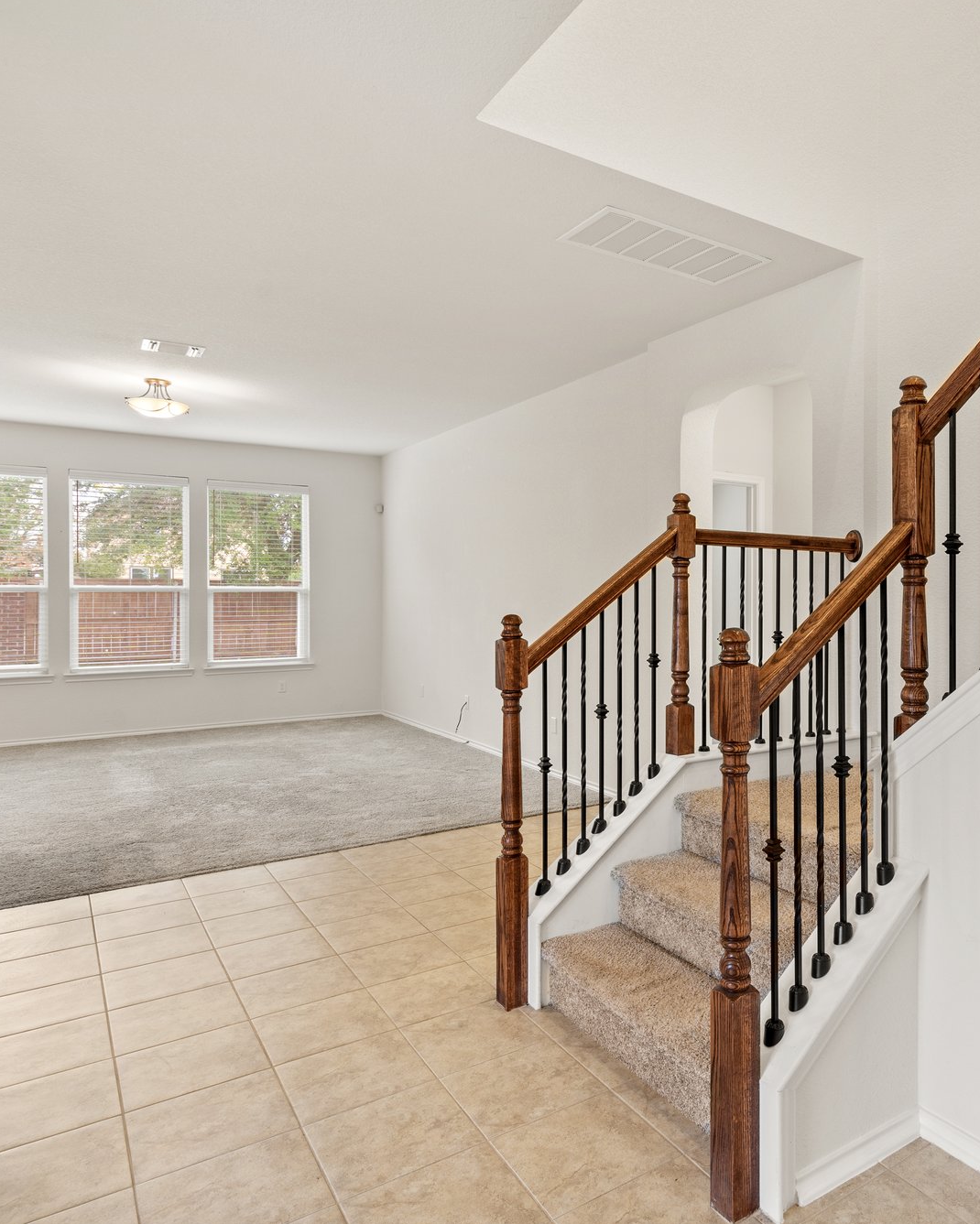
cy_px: 602
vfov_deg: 72.6
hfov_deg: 57.7
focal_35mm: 23
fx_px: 834
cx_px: 739
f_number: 9
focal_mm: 16
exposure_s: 1
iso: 320
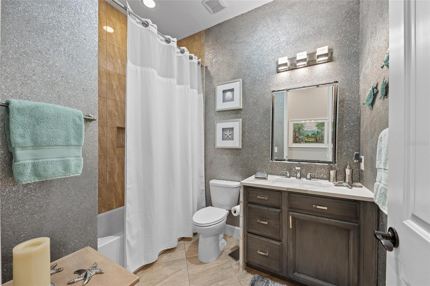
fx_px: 167
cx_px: 215
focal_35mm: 14
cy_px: 143
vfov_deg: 81.1
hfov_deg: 104.3
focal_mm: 14
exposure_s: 2
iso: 200
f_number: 9
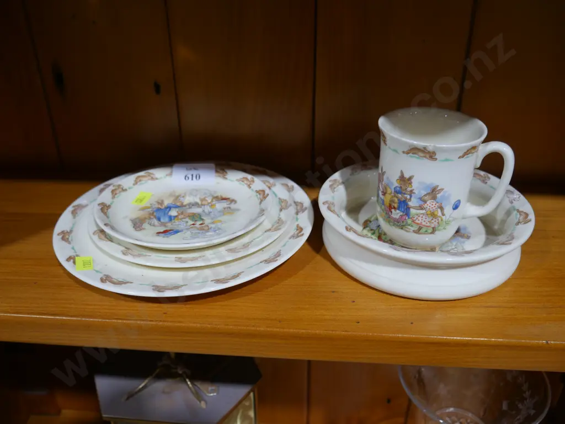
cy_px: 212
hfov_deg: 56.8
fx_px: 523
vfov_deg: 44.2
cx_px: 282
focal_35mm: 32
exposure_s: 1/60
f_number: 3.6
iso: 250
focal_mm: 16
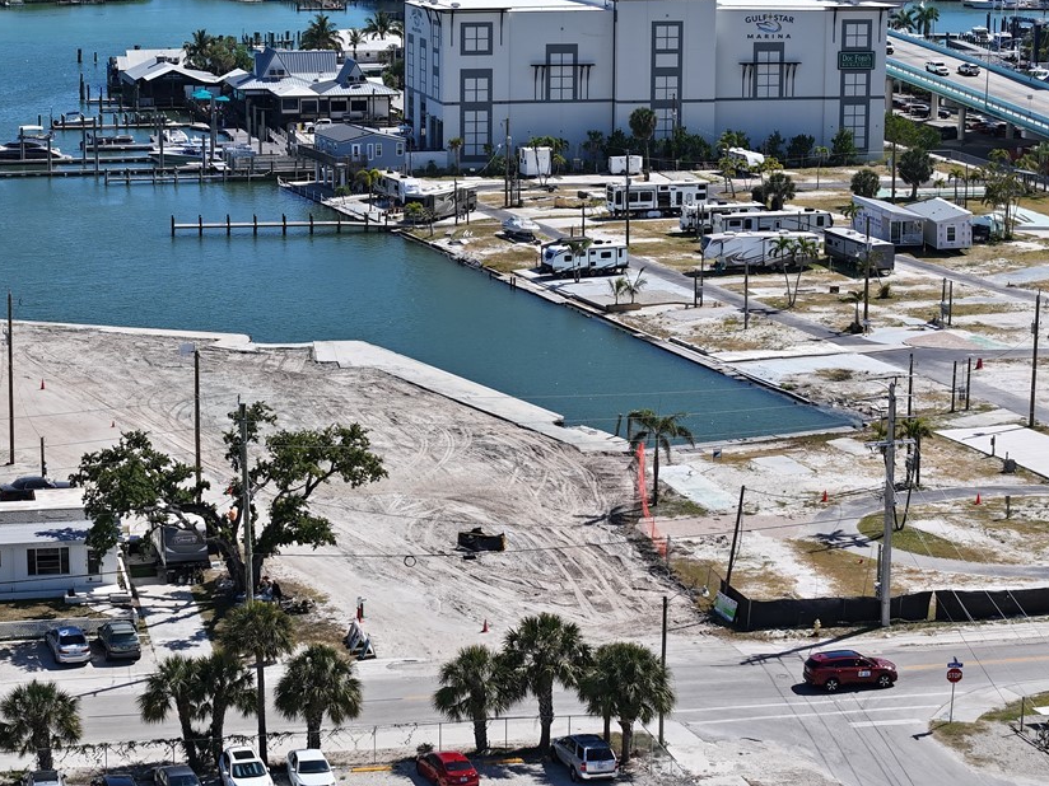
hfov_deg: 22.5
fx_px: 2636
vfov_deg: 17.0
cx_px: 456
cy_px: 318
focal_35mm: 87
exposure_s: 1/1250
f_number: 2.8
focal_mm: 19.35
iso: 100
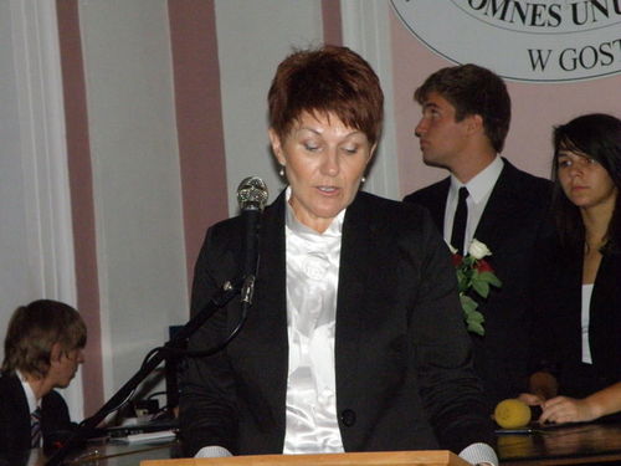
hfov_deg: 18.0
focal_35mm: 109
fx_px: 1955
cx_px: 310
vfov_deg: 13.6
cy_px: 233
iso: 800
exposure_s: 1/500
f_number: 4.2
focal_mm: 19.38
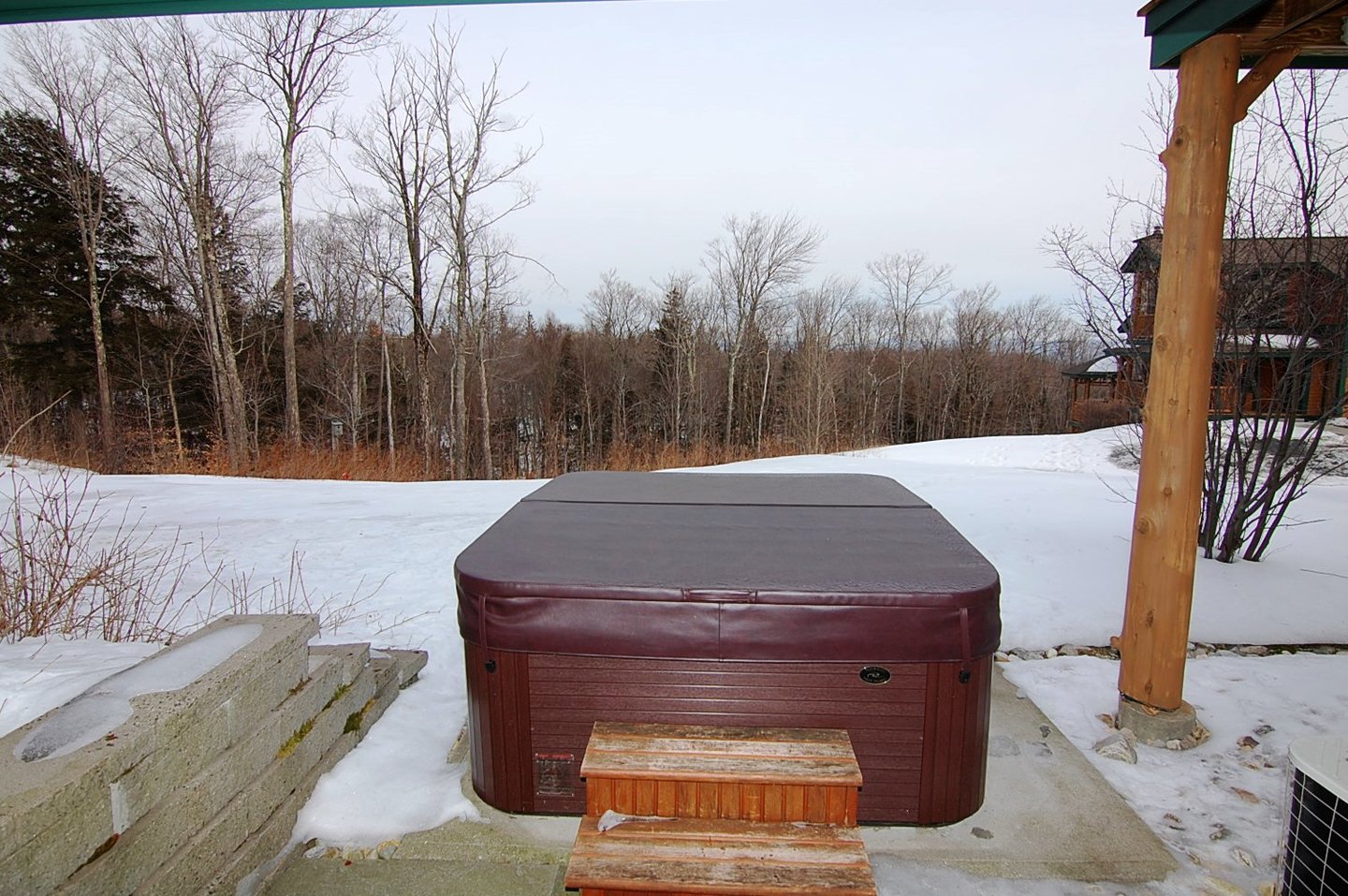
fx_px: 673
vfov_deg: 67.3
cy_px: 448
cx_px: 674
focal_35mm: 18
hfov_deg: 90.1
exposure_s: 1/250
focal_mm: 12
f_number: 8
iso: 250
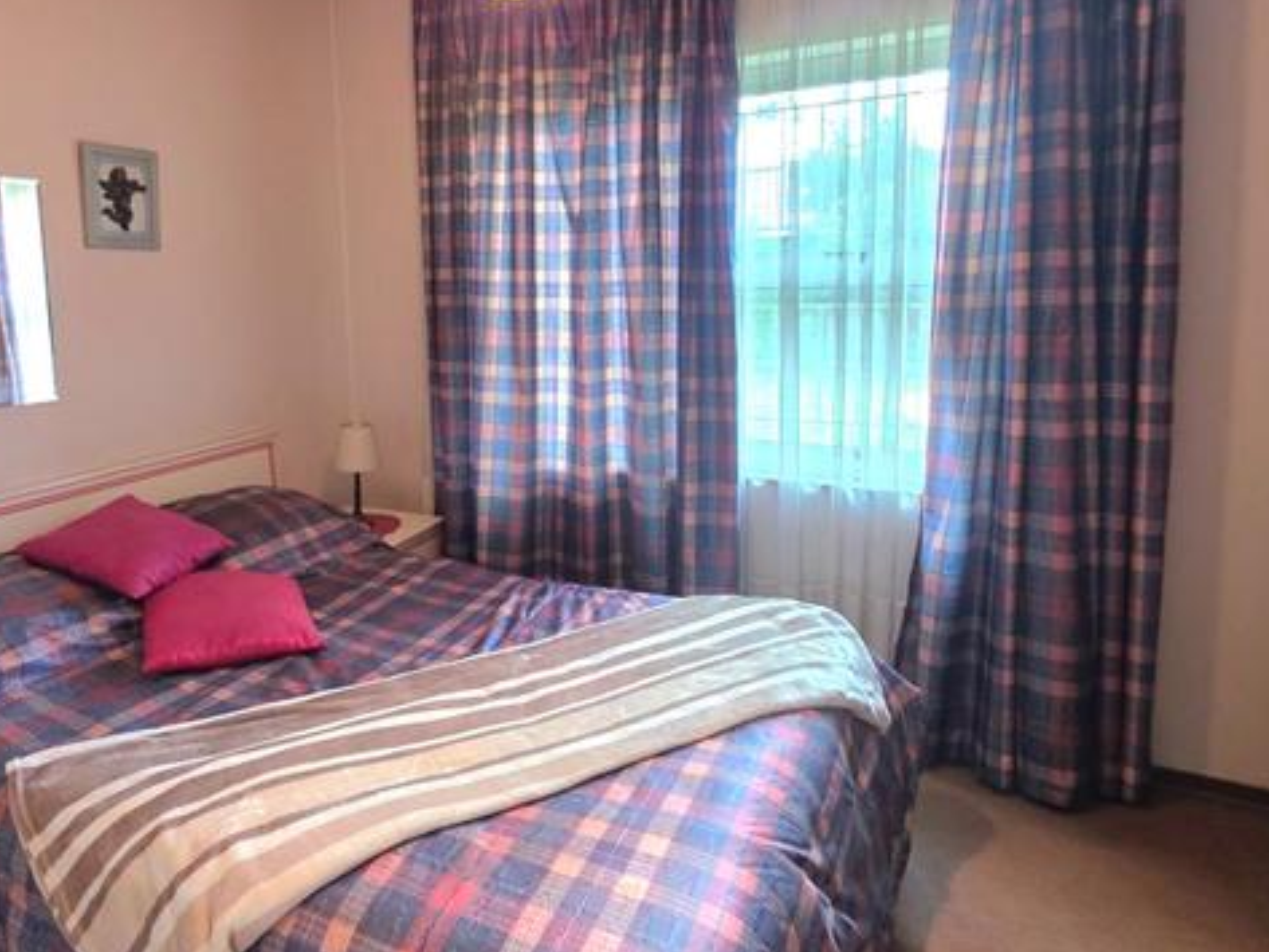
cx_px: 478
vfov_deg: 60.7
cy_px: 392
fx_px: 807
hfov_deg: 75.1
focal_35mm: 22
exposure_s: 1/50.3
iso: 400
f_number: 1.9
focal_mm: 2.2
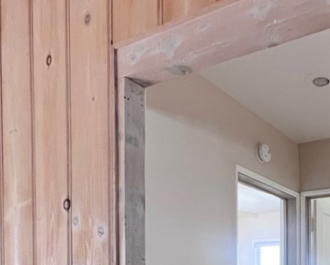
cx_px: 315
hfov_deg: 46.0
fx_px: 332
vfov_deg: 34.8
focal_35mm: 34
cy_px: 316
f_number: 1.8
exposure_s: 1/120
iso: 200
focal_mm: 1.57
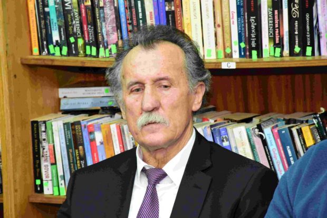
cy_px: 109
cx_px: 164
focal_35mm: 210
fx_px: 1908
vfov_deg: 6.5
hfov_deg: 9.8
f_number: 11
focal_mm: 140
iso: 6400
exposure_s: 1/60
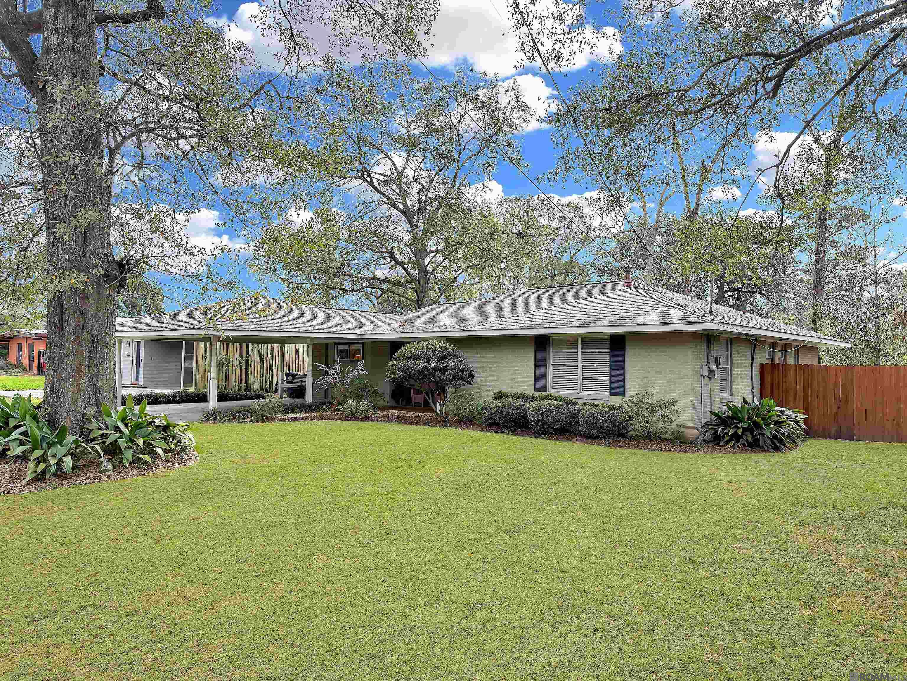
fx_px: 629
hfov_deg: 71.6
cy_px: 340
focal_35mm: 24
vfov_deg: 56.8
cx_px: 454
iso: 80
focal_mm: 6.76
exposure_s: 1/288
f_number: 1.78
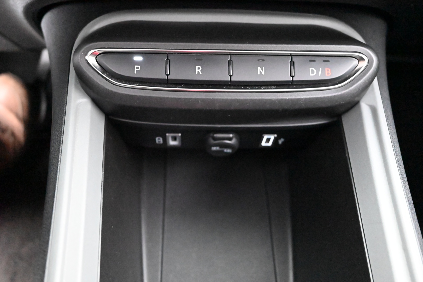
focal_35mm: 32
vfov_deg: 41.1
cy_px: 141
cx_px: 212
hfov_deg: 58.7
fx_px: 376
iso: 25600
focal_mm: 32
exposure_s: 1/15
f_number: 4.8
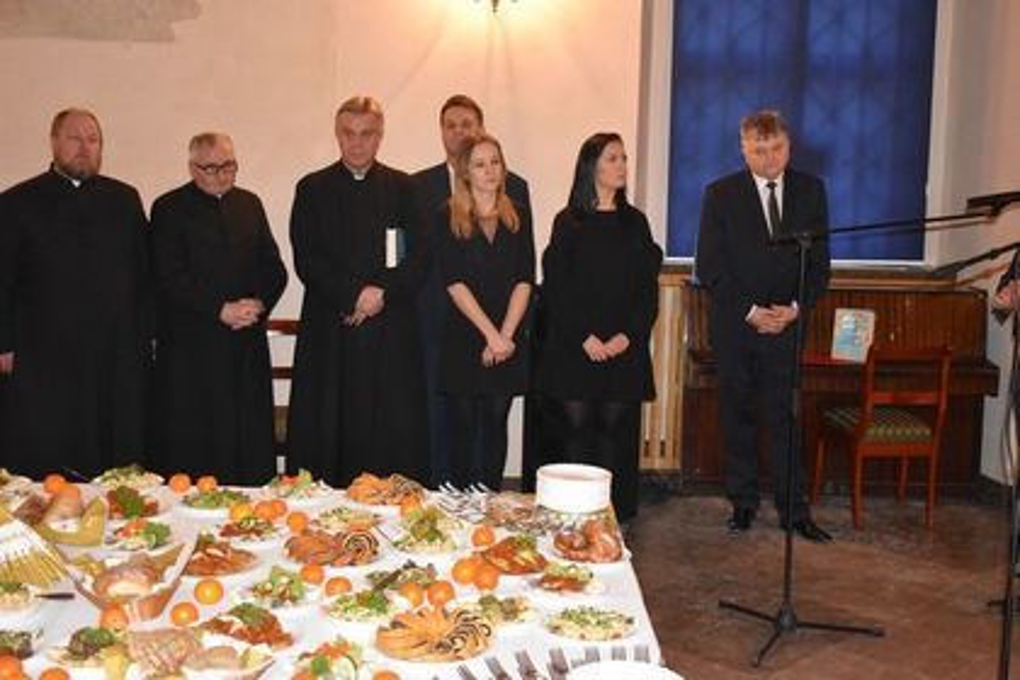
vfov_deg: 28.1
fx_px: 1360
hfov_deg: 41.1
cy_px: 340
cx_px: 510
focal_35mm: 48
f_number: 4.5
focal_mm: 32
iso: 2800
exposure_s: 1/60
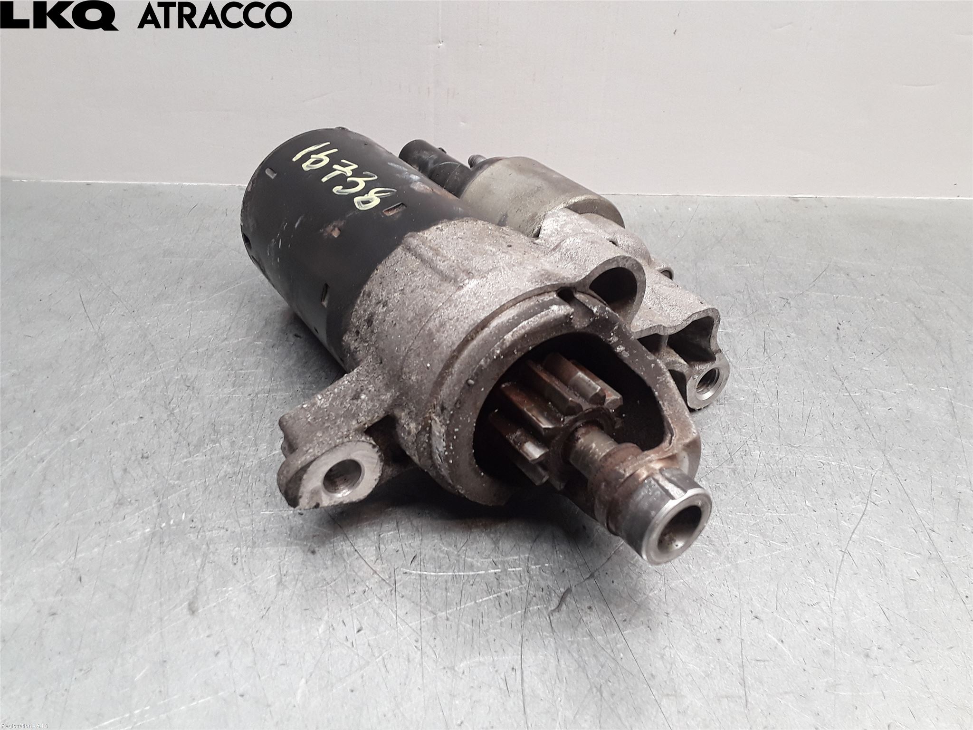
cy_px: 365
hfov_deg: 63.4
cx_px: 486
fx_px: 787
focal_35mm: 28
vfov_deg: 49.7
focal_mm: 2.91
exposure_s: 1/50
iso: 50
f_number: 1.9
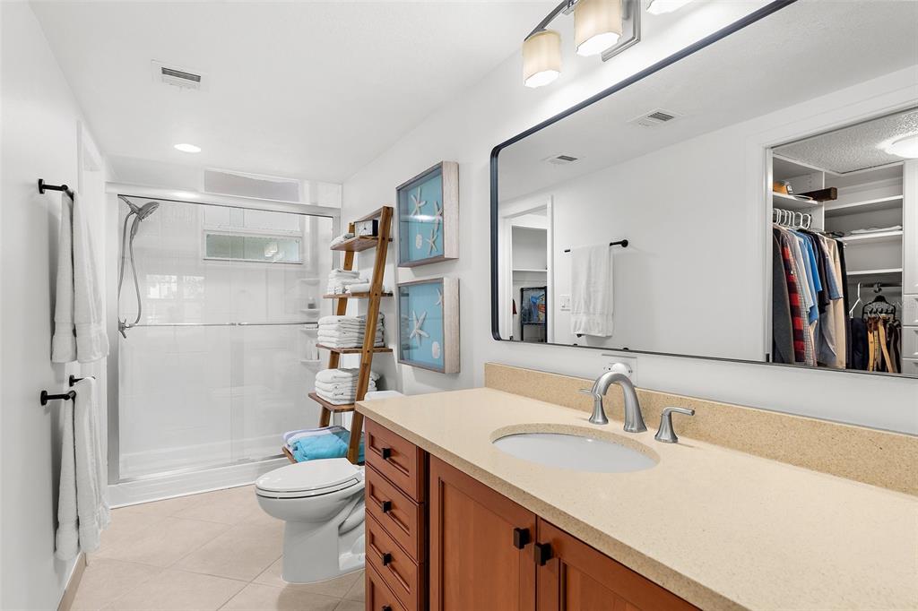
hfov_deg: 90.0
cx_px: 459
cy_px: 306
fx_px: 459
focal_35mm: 18
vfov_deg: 67.3
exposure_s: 1/10
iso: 400
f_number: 7.1
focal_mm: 18
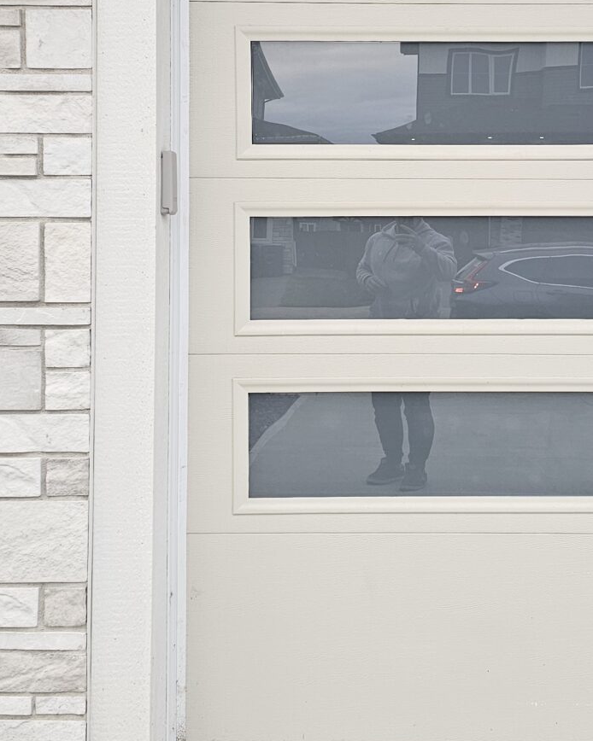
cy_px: 188
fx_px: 1163
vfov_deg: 34.6
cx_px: 423
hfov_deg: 28.3
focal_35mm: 53
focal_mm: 6.3
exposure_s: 1/359
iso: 200
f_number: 1.7
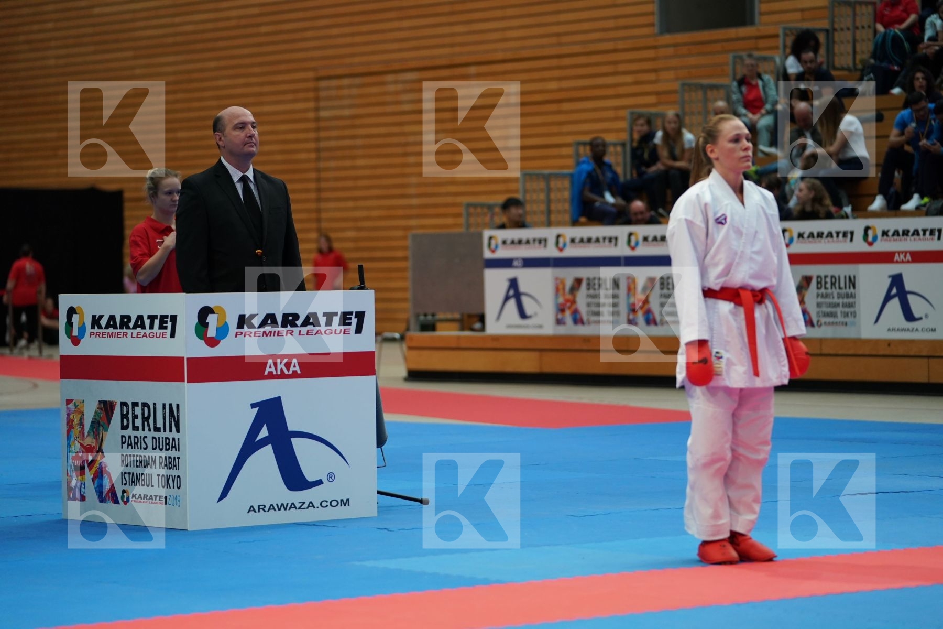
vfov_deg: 11.2
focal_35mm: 122
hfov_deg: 16.8
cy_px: 314
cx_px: 472
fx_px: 3195
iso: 1600
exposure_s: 1/1000
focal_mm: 122
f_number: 2.8
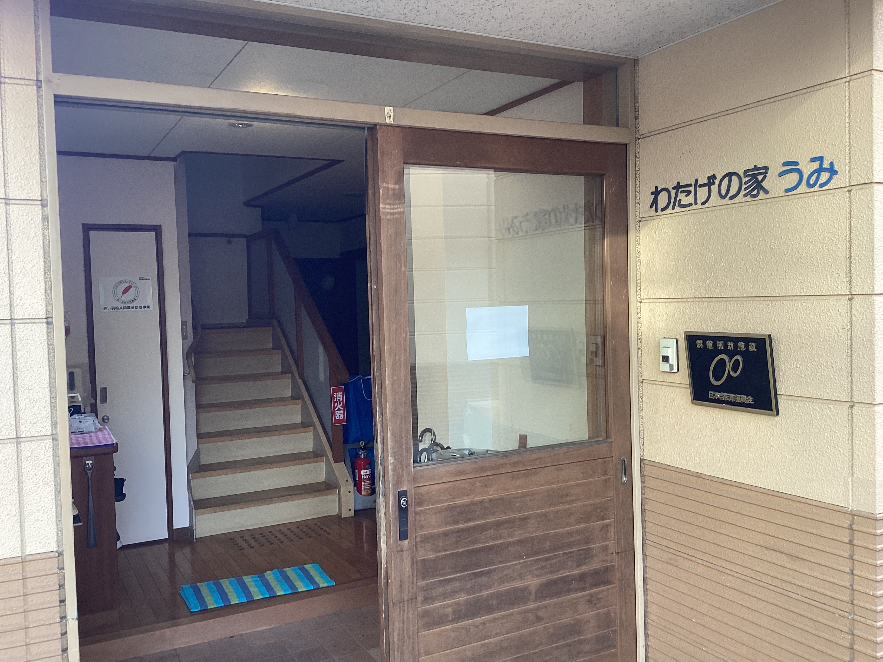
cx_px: 442
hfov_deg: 58.4
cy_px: 331
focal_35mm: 31
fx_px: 791
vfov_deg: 45.4
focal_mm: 3.3
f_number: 2.4
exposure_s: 1/60
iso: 50
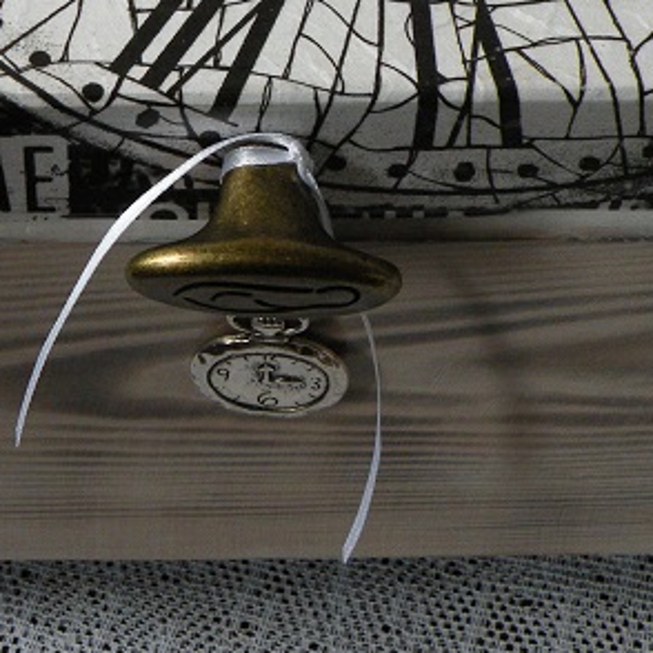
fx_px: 2198
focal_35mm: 103
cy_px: 16
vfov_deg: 16.6
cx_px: 251
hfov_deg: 16.9
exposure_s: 1/60
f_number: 3.2
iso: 191
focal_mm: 7.4
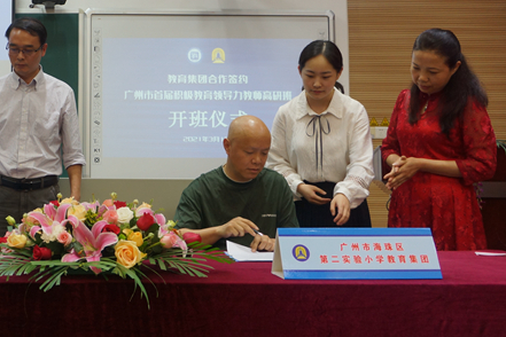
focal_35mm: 49
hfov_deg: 38.1
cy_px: 105
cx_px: 67
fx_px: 689
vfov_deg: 27.3
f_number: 4
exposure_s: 1/60
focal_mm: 18
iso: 320
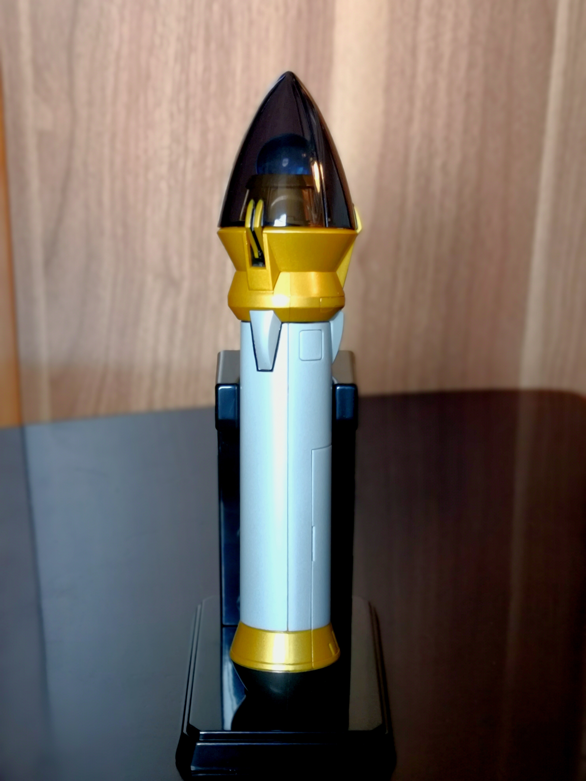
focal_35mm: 54
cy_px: 390
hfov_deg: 27.0
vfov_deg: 35.5
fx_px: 1219
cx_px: 293
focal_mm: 3.95
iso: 160
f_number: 4
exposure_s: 1/50
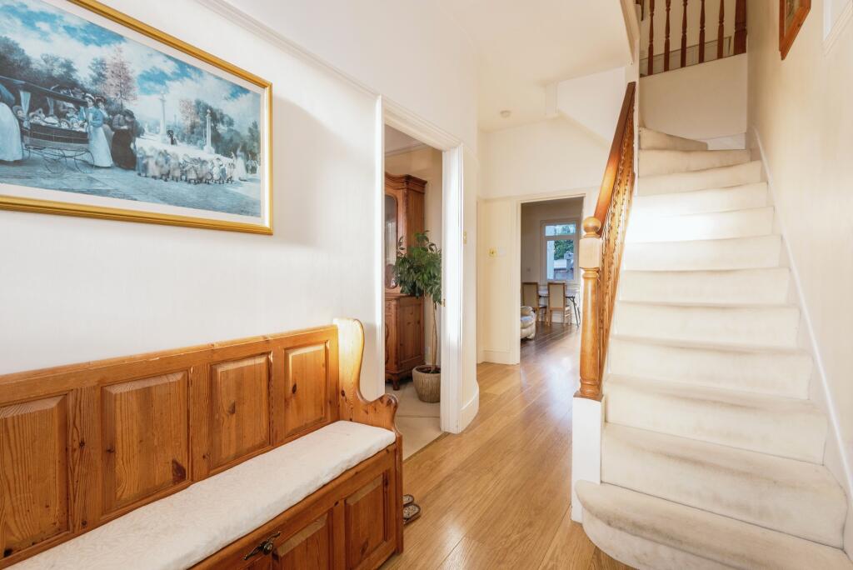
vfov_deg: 73.8
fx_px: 379
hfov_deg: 96.7
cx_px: 426
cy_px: 285
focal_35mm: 16
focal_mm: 16
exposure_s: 1/30
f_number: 8
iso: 200
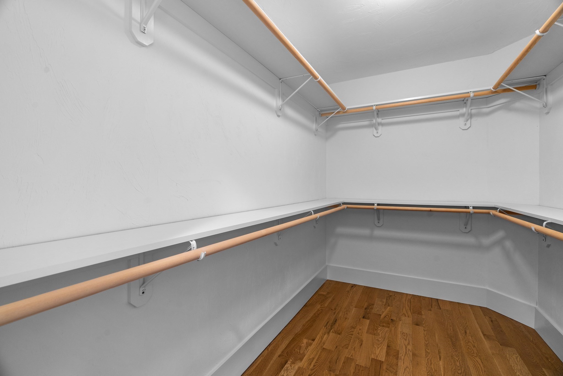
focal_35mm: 16
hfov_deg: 96.7
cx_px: 282
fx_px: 250
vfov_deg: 73.7
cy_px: 188
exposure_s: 1/2.5
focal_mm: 16
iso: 320
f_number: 7.1
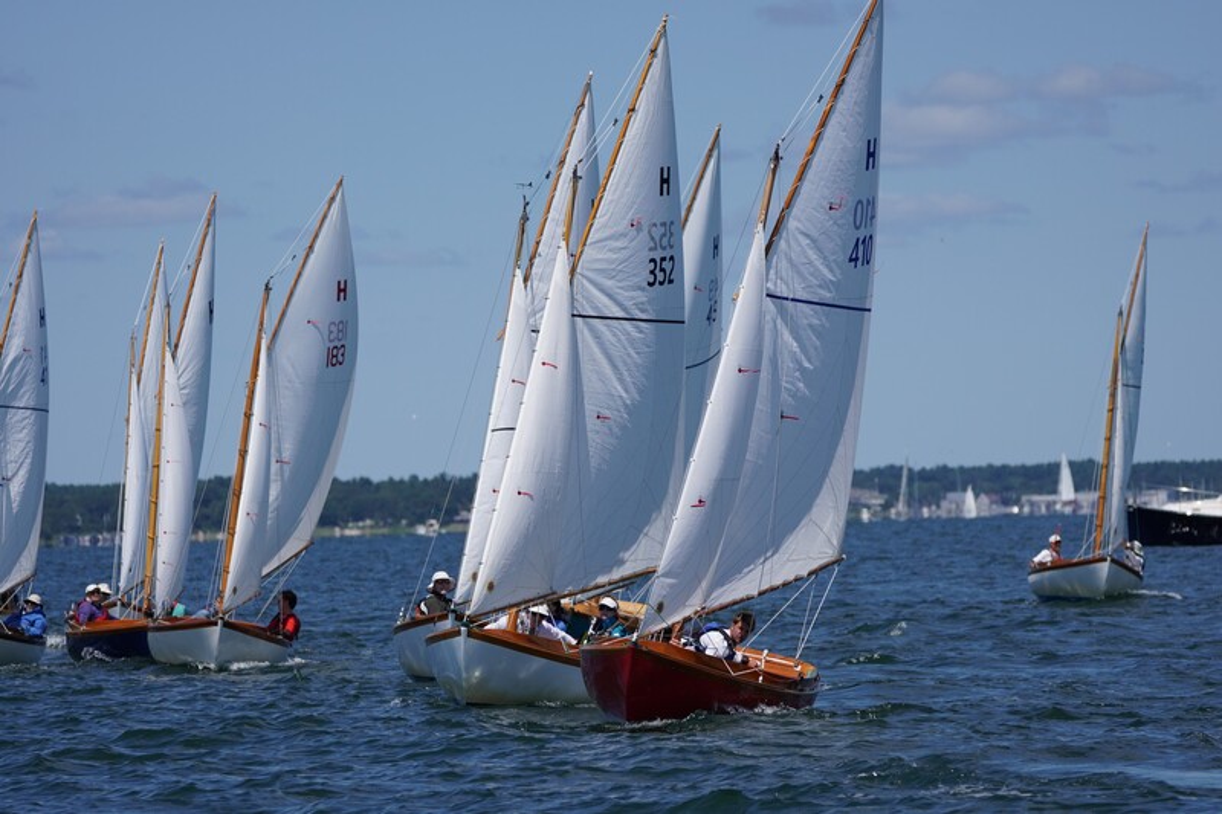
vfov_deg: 4.9
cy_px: 407
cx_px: 611
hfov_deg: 7.3
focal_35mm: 280
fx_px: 9519
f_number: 5.6
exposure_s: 1/1600
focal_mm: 187
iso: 125
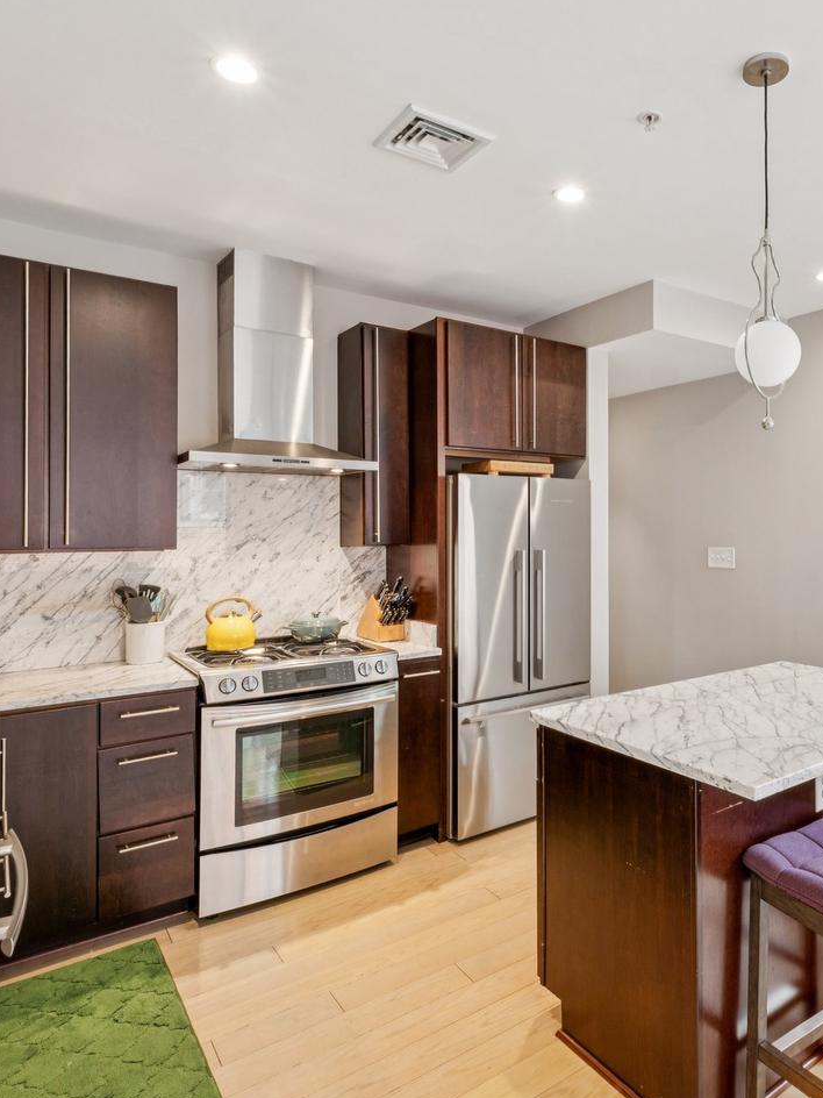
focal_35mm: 22
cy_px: 554
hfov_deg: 58.8
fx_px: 697
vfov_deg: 76.4
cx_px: 588
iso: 250
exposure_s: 1/5
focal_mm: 10
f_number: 9
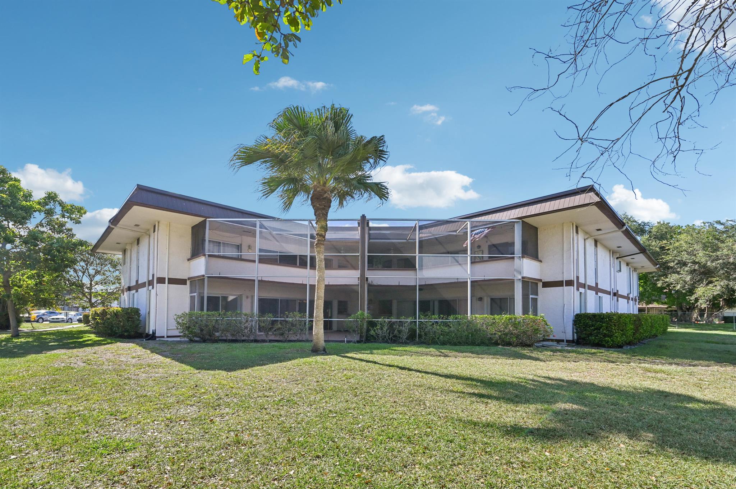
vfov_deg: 81.1
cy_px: 244
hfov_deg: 104.3
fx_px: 286
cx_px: 368
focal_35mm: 14
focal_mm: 14
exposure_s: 1/800
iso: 640
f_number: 8
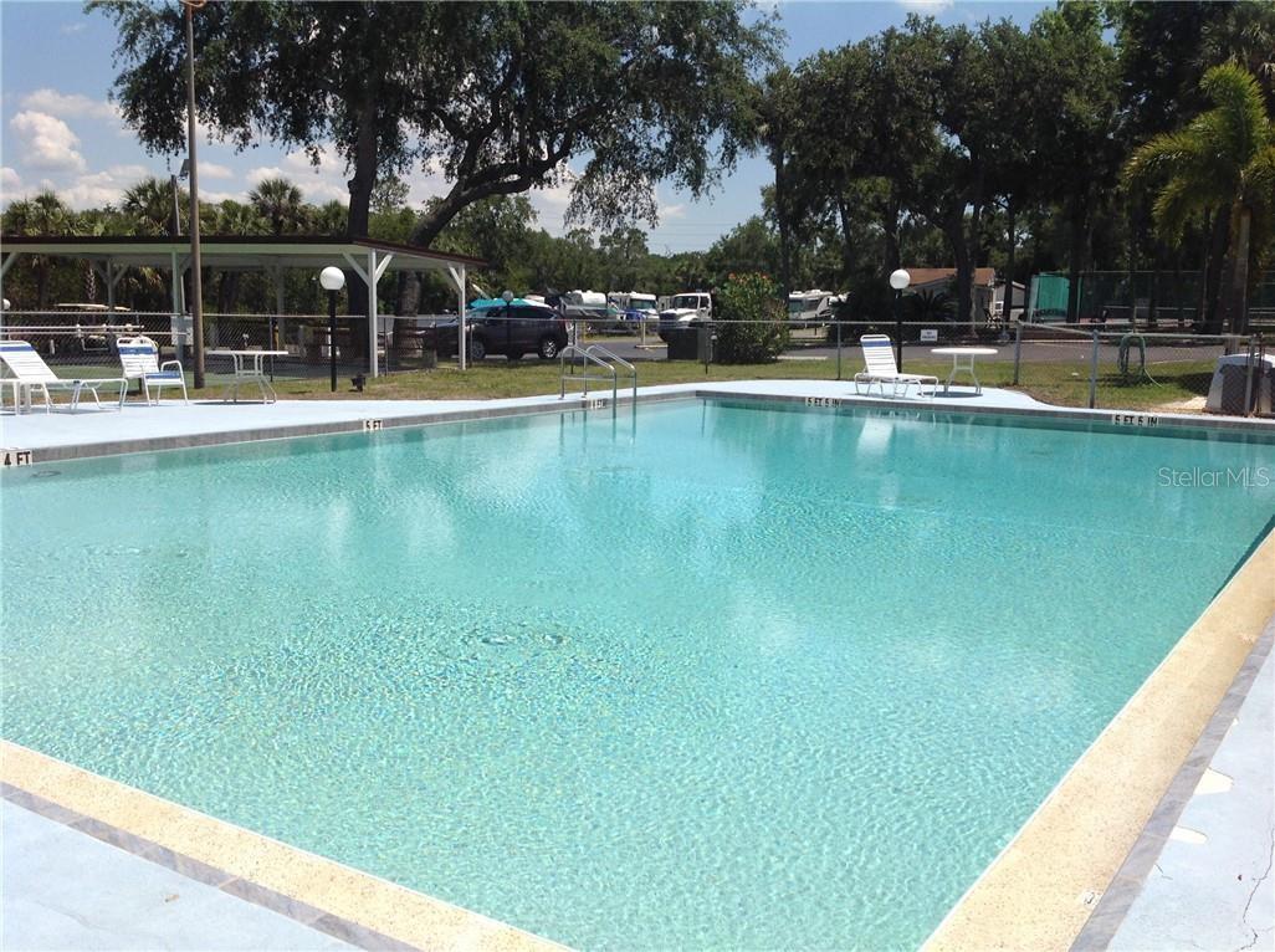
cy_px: 476
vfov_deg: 40.6
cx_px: 638
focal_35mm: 35
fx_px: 1287
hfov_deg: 52.7
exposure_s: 1/3367
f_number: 2.4
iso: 50
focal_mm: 4.28
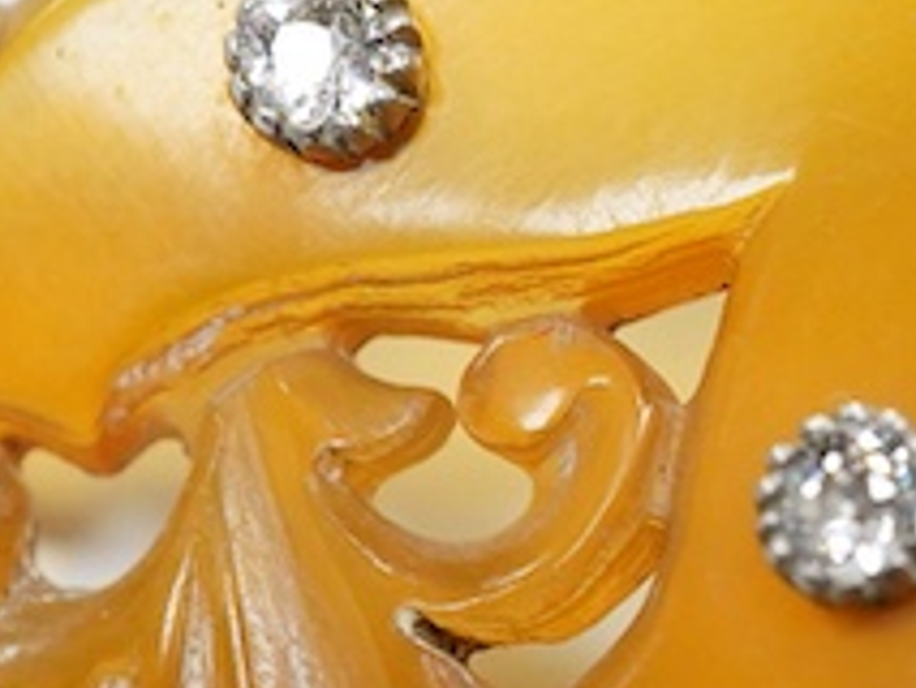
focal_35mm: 183
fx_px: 4845
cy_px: 464
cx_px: 1058
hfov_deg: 10.6
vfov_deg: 8.1
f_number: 13
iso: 2500
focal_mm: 30
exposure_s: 1/100
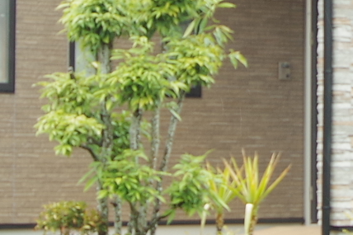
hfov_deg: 10.1
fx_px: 1970
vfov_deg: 6.8
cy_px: 2
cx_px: 394
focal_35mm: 201
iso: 200
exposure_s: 1/100
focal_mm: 19.38
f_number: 7.1
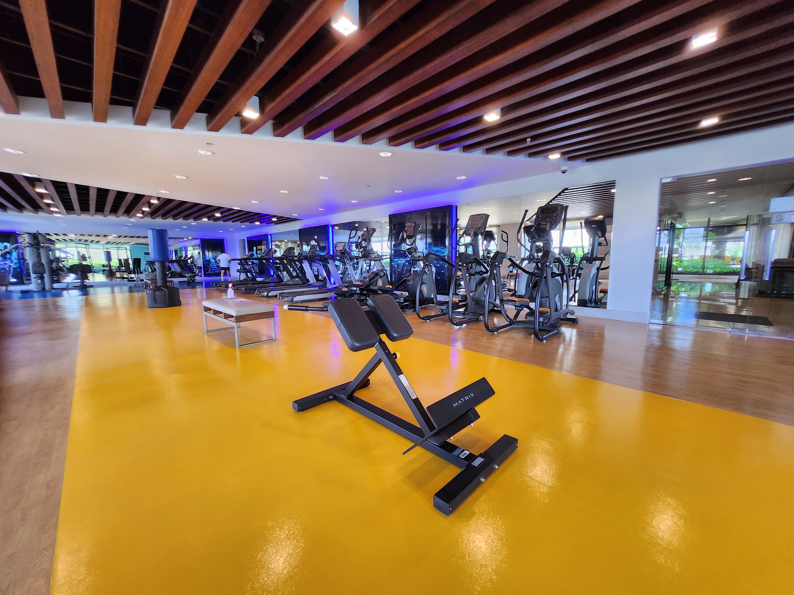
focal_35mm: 13
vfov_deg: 89.9
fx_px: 298
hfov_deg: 106.2
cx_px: 397
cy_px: 298
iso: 160
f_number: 2.2
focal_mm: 1.74
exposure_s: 1/60
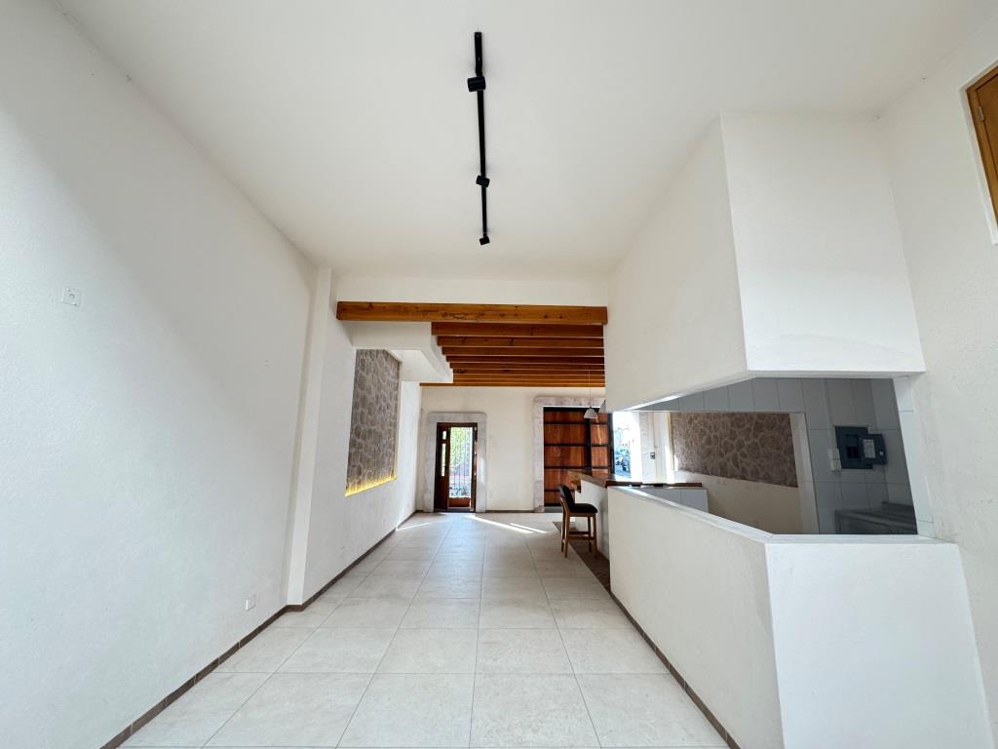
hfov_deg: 102.1
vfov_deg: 85.7
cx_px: 499
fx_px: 404
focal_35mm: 14
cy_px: 374
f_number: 2.2
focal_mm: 2.22
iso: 160
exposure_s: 1/120
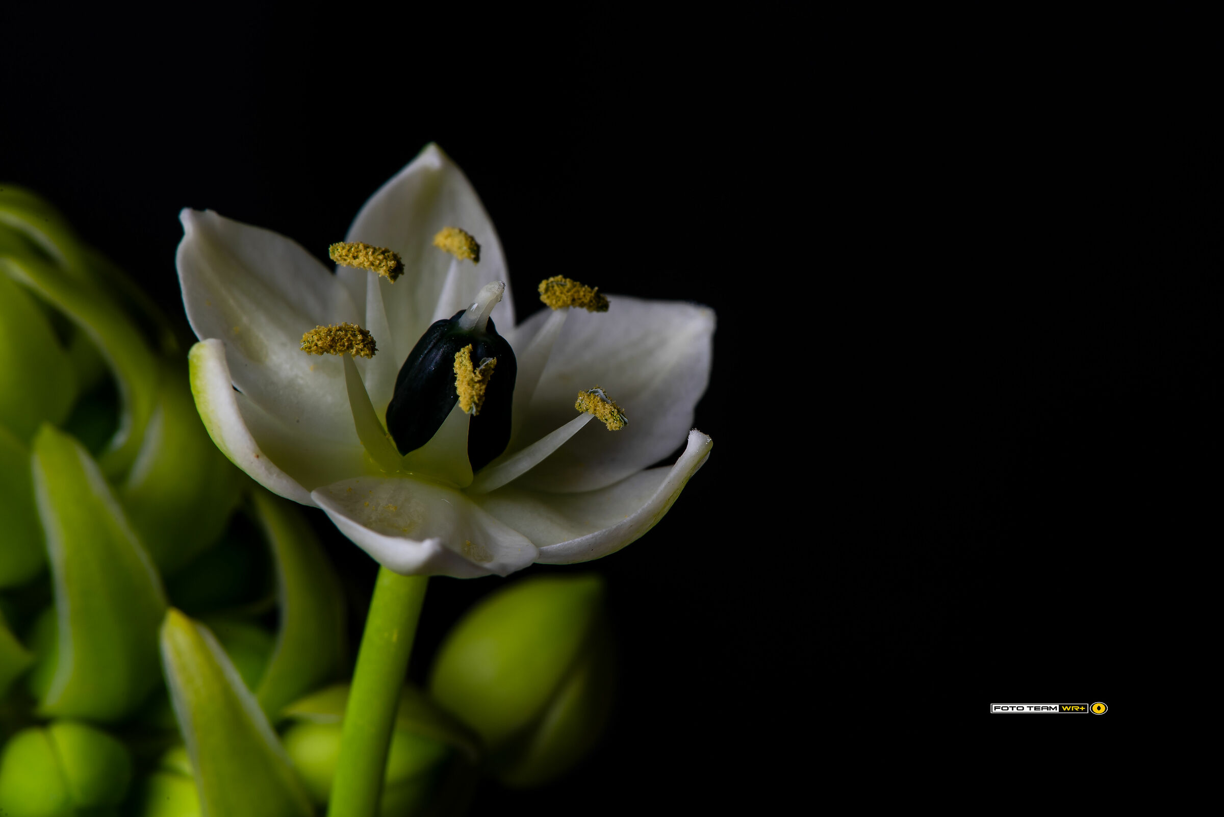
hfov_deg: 19.4
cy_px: 408
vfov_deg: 13.1
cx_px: 612
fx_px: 3571
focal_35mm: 105
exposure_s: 1
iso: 160
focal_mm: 105
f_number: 32
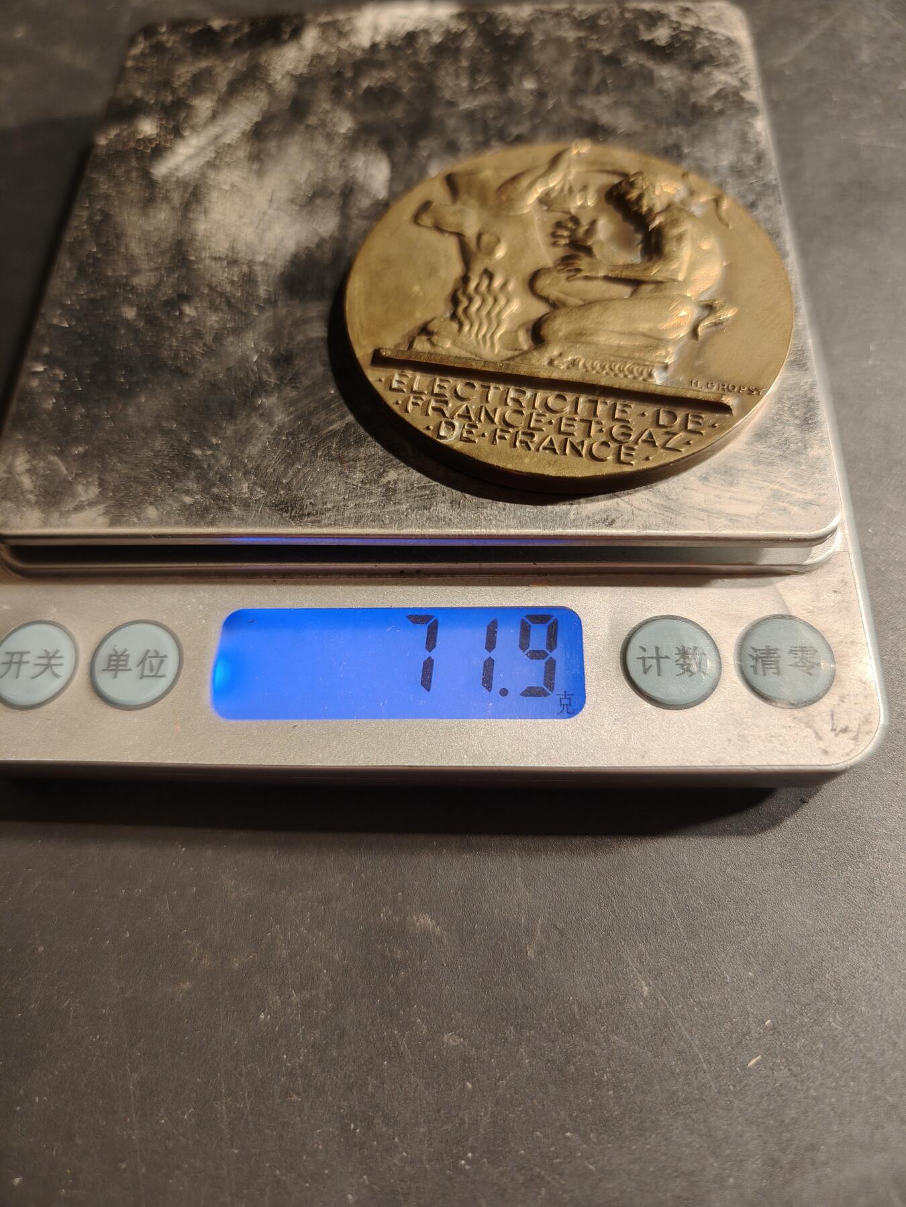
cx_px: 453
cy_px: 604
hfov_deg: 58.9
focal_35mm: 23
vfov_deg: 73.9
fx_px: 803
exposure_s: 1/200
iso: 250
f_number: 1.6
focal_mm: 6.06
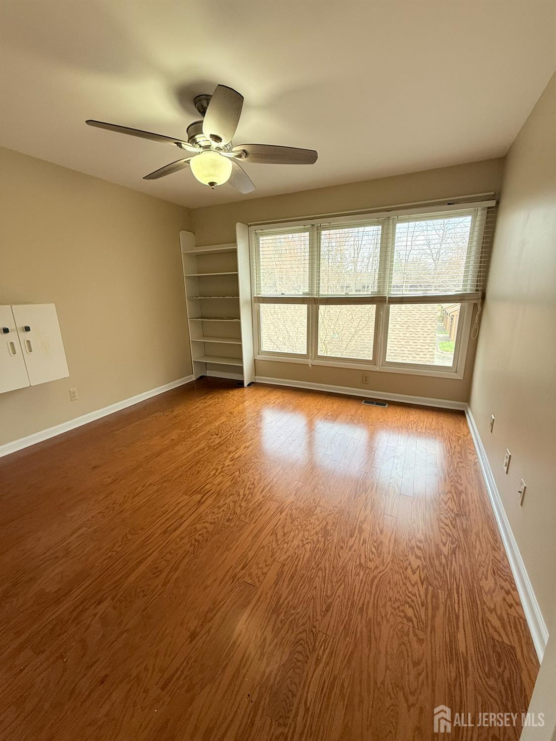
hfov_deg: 85.7
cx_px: 278
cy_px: 370
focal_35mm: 14
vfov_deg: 102.1
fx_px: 300
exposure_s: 1/99
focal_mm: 2.22
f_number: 2.2
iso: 64
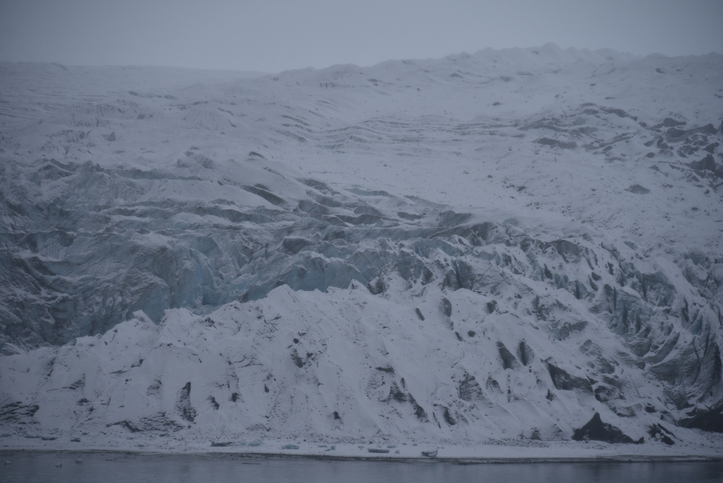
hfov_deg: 11.4
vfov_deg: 7.6
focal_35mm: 180
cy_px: 242
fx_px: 3616
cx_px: 362
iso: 140
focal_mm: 180
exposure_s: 1/400
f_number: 5.6
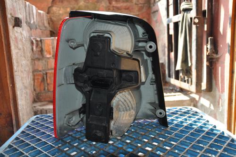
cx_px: 118
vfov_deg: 39.9
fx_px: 216
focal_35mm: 33
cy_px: 78
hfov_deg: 57.3
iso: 320
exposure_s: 1/125
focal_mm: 22
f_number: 3.8
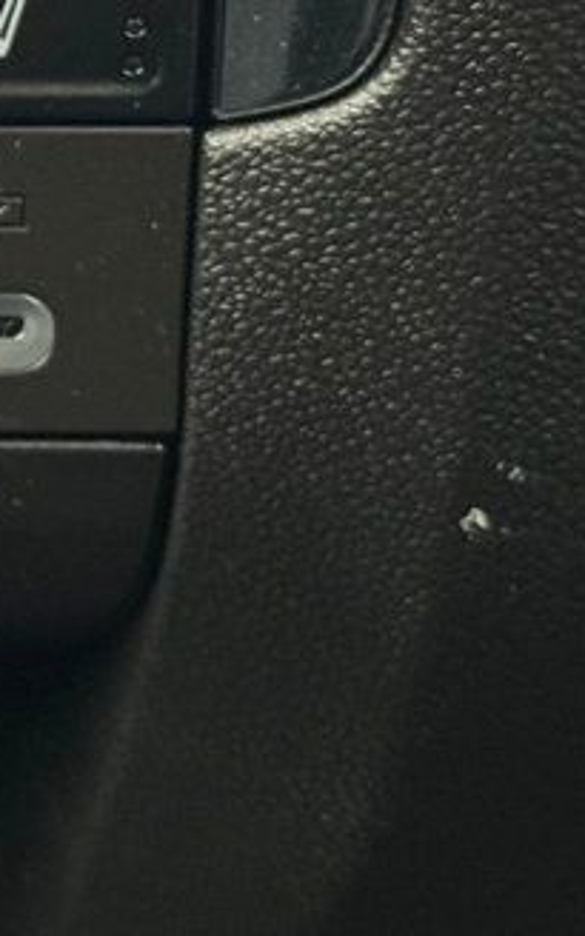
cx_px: -773
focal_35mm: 159
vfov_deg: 12.9
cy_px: -114
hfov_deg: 7.7
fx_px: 4056
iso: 800
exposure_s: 1/19
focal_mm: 6.76
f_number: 1.78
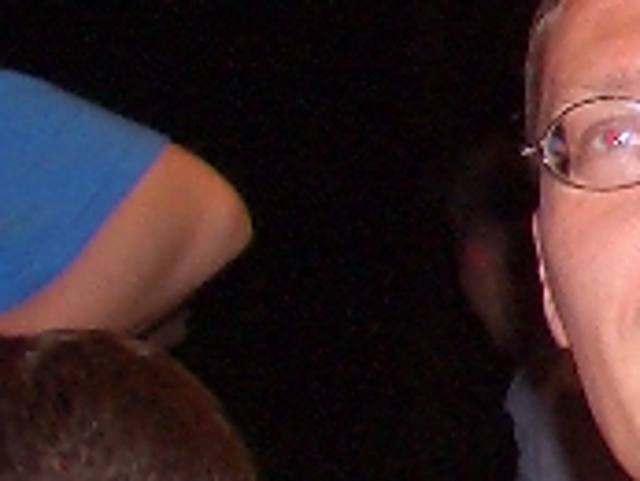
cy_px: 522
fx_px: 3830
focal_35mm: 207
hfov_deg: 9.0
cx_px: 1317
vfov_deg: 7.1
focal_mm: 5.8
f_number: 2.6
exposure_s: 1/40
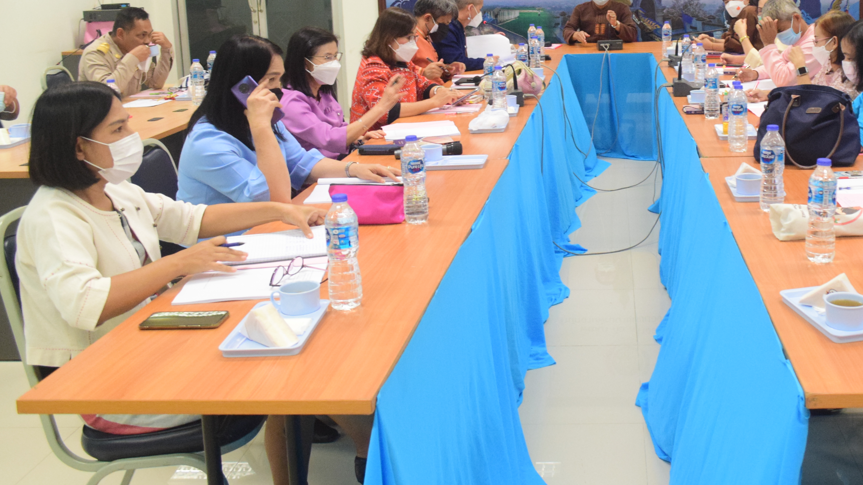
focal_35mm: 40
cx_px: 580
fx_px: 915
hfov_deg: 49.5
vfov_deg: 29.0
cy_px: 92
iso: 2500
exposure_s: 1/160
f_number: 5
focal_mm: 18
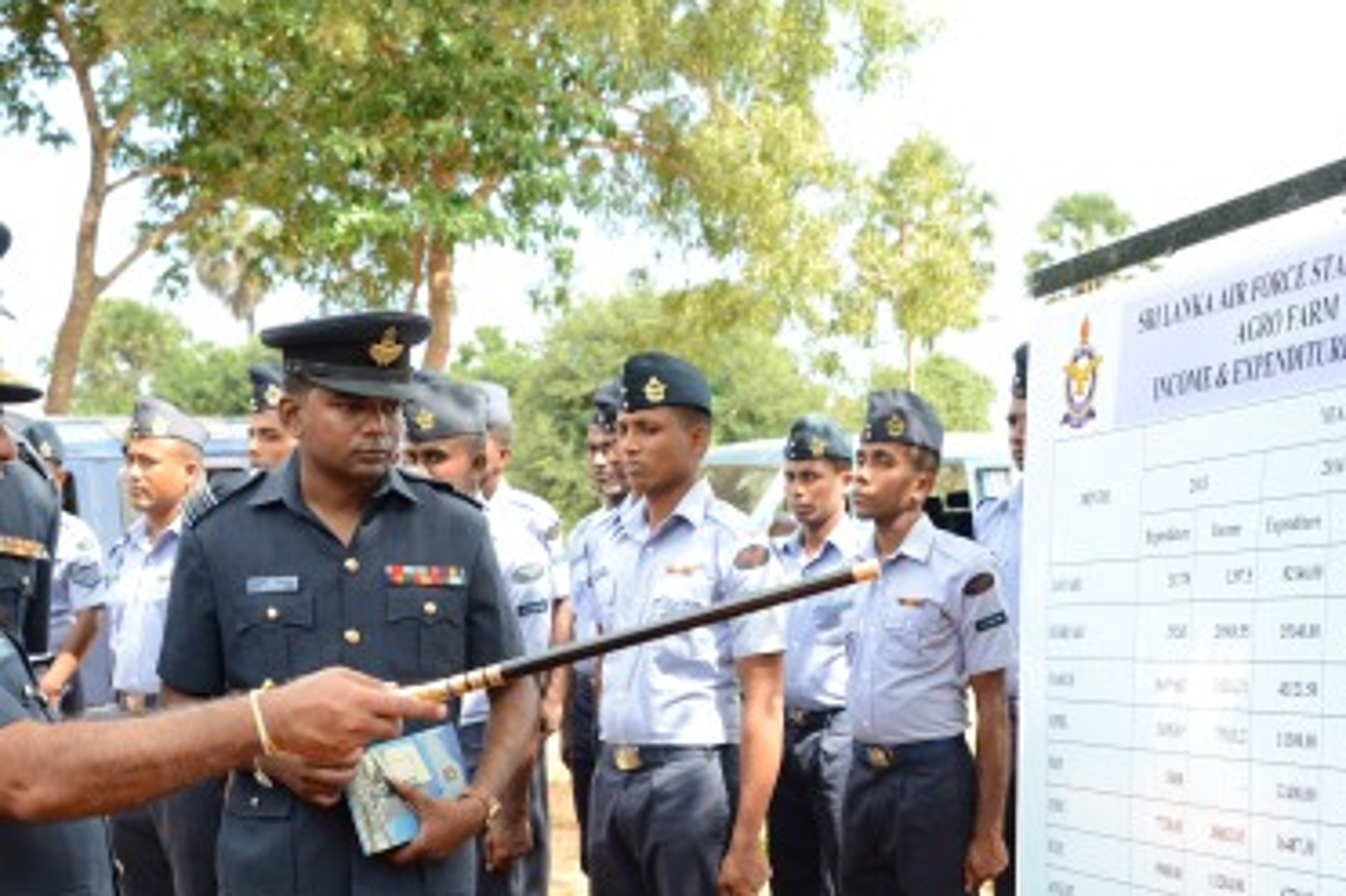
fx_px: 2541
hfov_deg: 29.6
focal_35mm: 68
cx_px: 740
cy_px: 711
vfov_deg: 19.8
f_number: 6.3
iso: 250
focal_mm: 42
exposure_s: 1/100
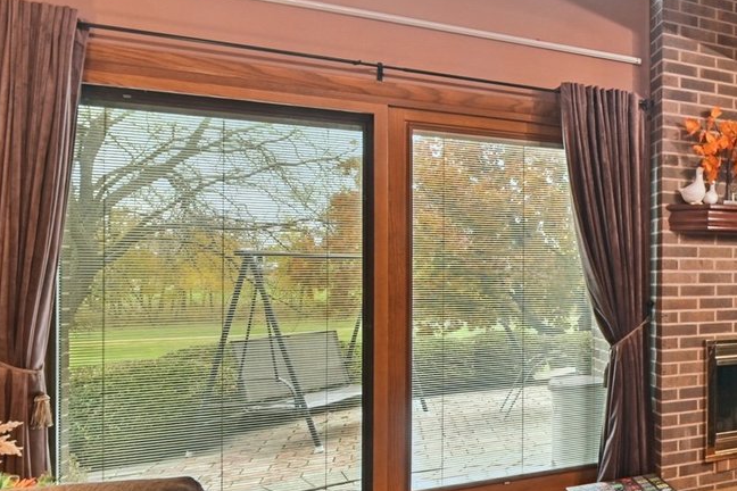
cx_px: 808
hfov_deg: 46.2
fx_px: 614
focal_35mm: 30
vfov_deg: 43.4
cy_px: 290
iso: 320
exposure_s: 1/10
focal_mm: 12
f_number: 8
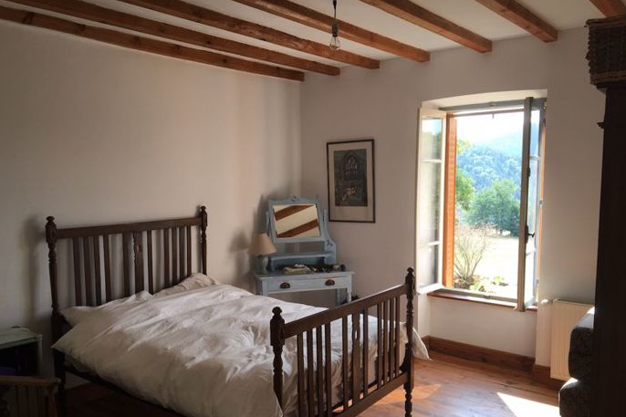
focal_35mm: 31
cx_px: 306
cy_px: 237
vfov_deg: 42.2
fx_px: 539
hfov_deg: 60.3
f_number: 2.2
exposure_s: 1/116
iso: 25
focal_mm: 4.15
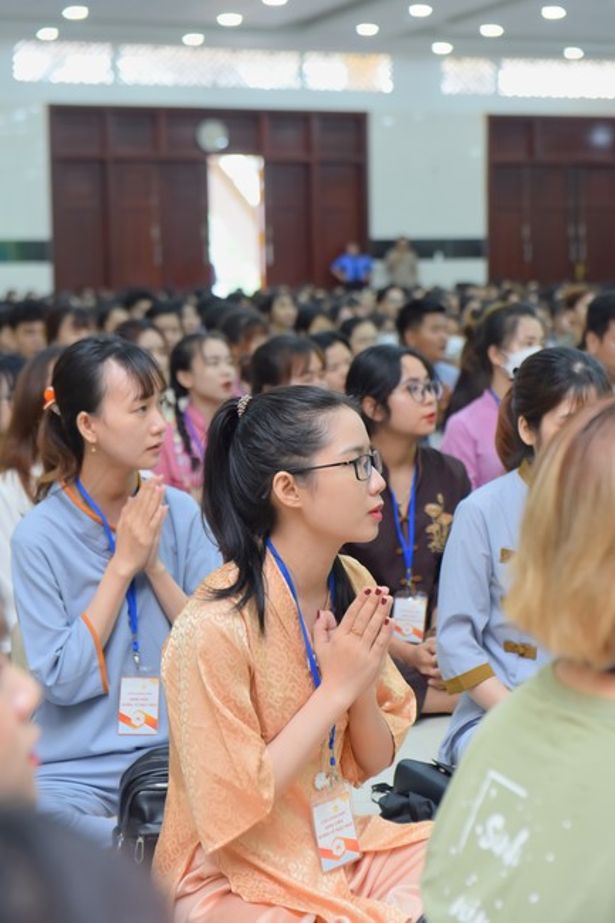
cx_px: 308
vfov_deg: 28.9
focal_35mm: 70
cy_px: 462
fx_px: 1795
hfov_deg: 19.4
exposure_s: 1/60
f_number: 4
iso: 1000
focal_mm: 70
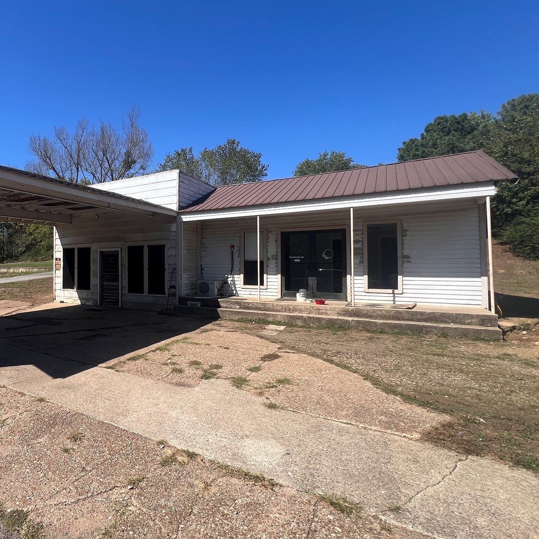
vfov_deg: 77.6
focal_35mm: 19
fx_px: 335
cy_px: 254
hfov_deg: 72.1
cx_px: 132
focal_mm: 1.57
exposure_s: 1/1167
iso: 32
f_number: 1.8
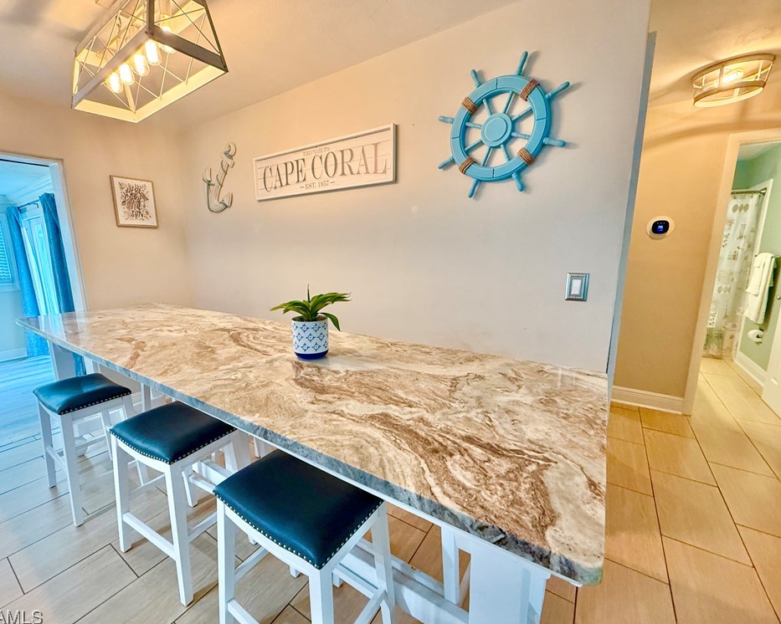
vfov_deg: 84.0
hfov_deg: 96.7
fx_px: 347
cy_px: 315
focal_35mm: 15
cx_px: 368
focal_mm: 2.22
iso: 250
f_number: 2.2
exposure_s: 1/60
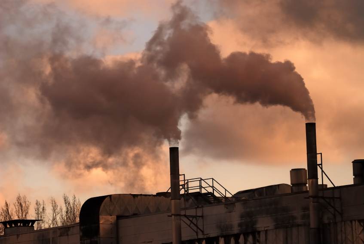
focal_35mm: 248
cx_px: 182
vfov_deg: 5.6
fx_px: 2505
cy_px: 122
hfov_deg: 8.3
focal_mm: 165
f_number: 8
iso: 100
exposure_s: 1/400
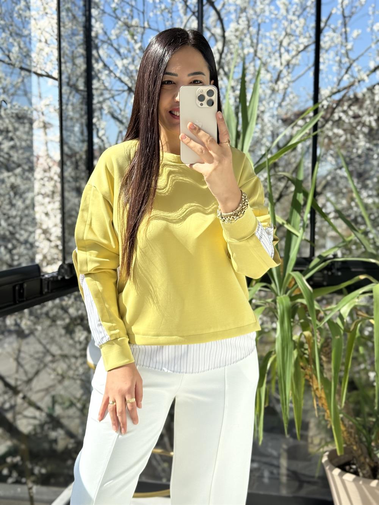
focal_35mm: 48
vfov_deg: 39.7
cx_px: 190
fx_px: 701
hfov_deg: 30.3
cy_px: 252
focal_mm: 6.76
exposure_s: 1/1513
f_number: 1.78
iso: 80
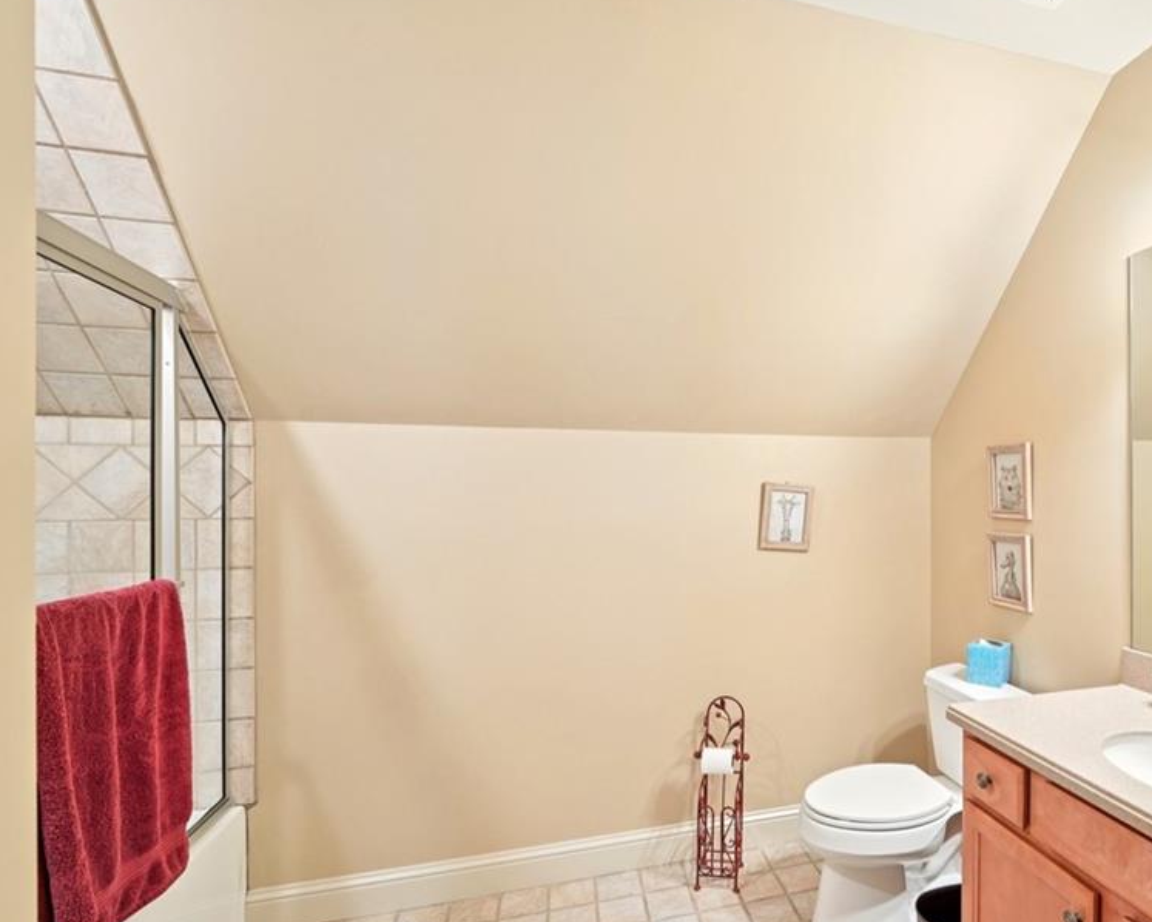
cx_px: 760
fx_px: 614
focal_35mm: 18
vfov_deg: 73.7
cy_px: 502
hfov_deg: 83.6
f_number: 8
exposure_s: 1/1.25
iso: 320
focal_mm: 14
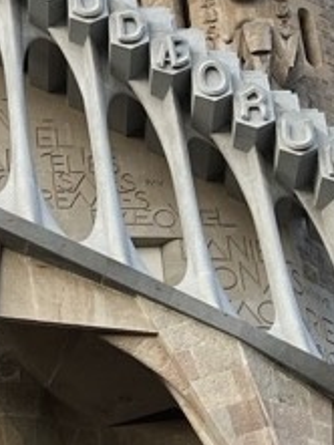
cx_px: -185
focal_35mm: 141
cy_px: 42
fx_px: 1812
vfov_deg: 13.9
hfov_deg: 10.2
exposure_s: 1/1079
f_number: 1.5
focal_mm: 5.7
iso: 50
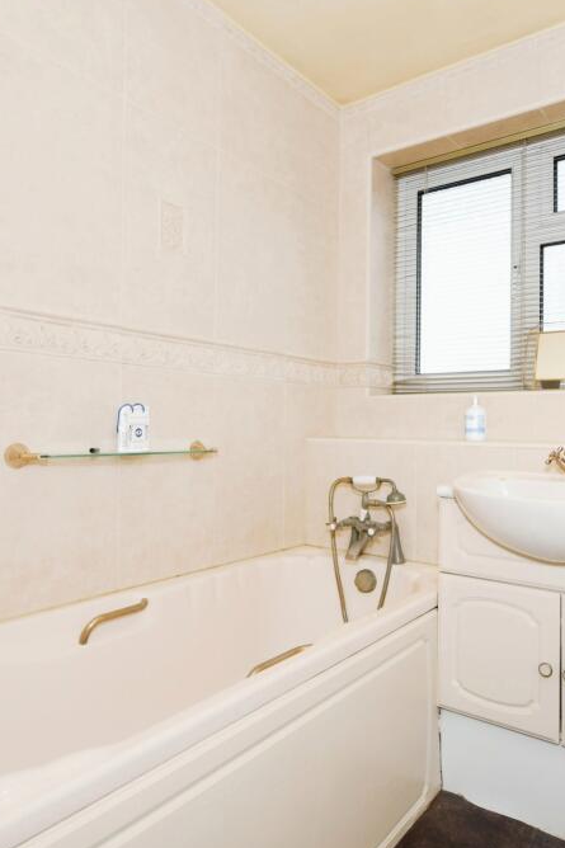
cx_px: 345
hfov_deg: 54.6
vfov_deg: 76.1
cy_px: 422
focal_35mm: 23
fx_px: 542
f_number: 8
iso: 400
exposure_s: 1/60
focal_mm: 10
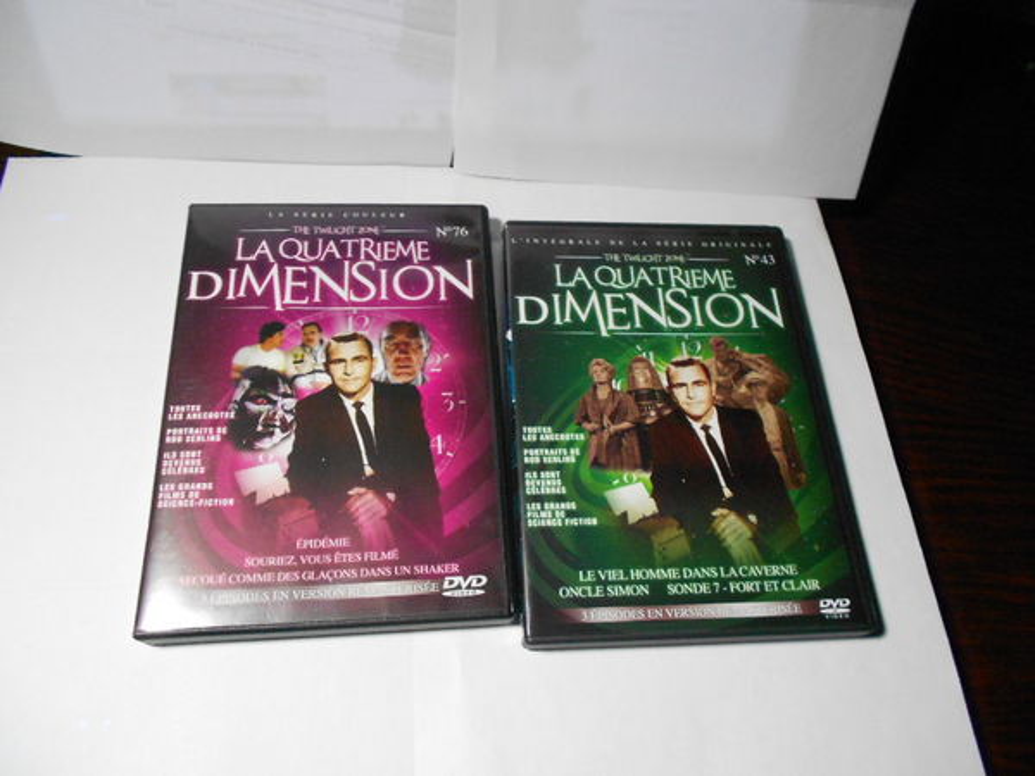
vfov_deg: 53.1
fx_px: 777
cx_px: 518
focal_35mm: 26
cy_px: 388
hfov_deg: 67.3
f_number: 3.2
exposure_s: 1/25
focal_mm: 4.6
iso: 400
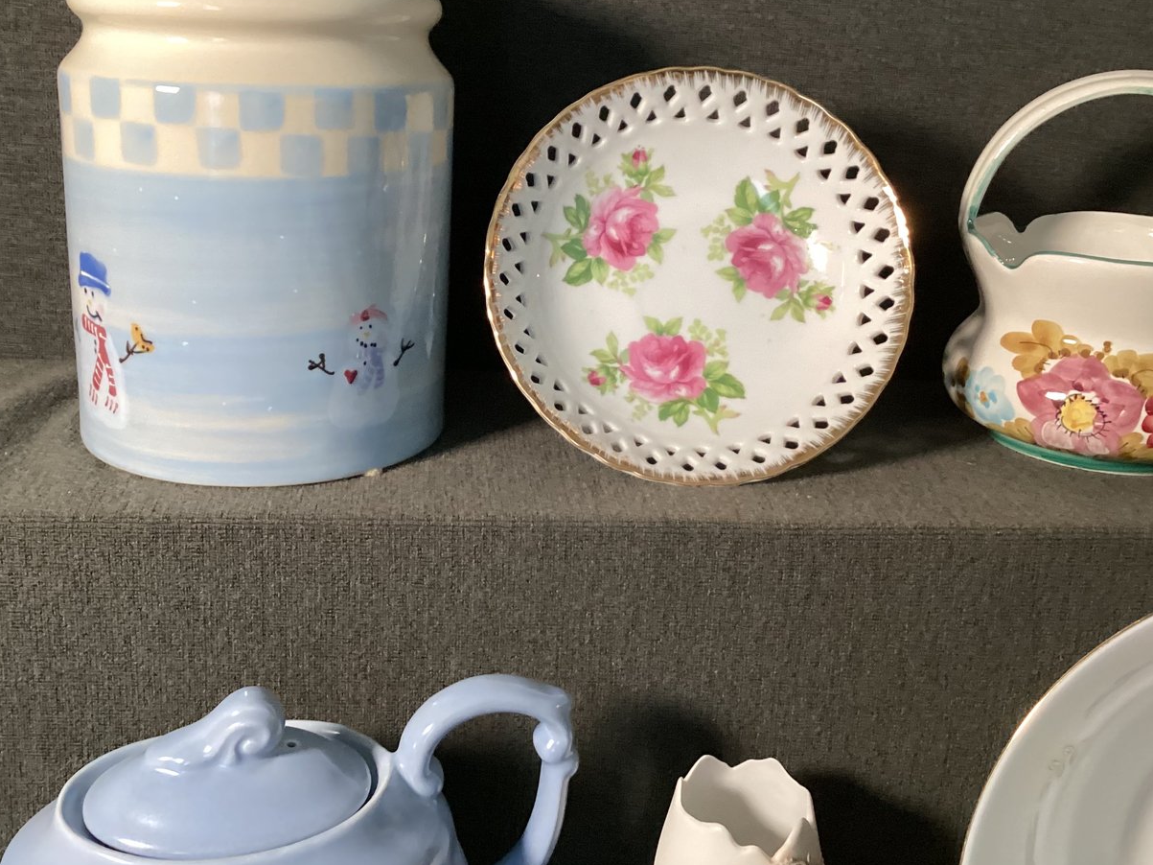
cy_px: 332
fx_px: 1299
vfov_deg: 36.6
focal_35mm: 39
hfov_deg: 47.8
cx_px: 530
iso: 200
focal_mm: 3.3
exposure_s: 1/60
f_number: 2.4
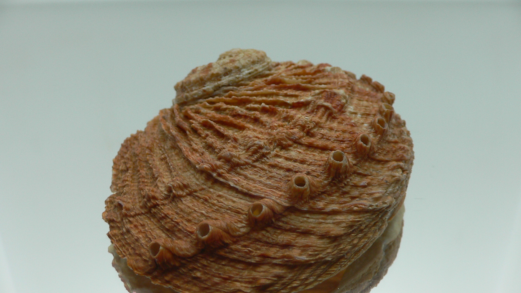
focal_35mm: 39
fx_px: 539
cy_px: 160
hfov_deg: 51.6
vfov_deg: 30.4
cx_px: 256
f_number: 2.8
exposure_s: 1/60
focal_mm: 4.6
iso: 80
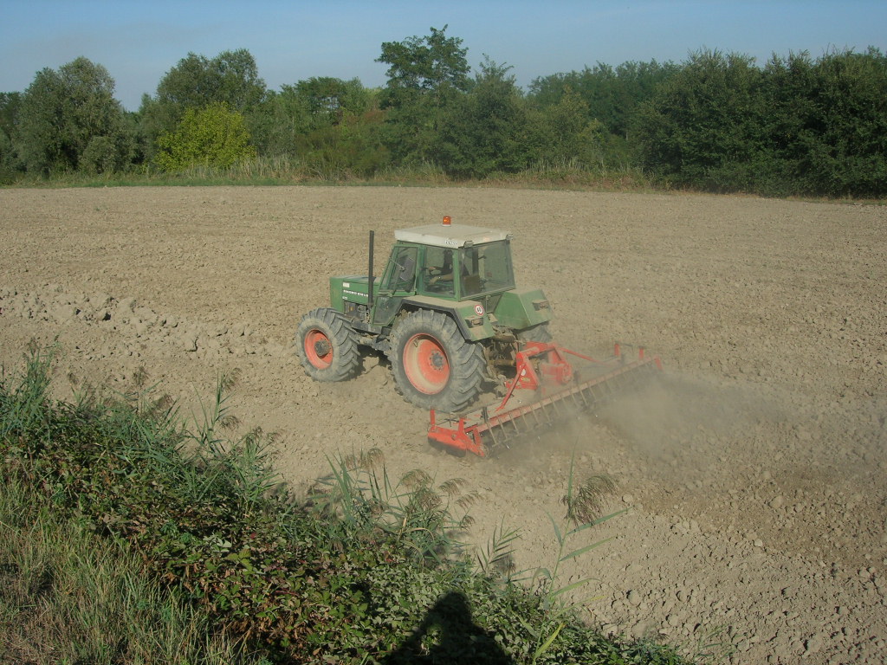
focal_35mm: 38
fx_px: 974
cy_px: 332
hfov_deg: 49.0
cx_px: 444
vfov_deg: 37.7
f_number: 4.8
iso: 64
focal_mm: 7.8
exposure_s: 1/774
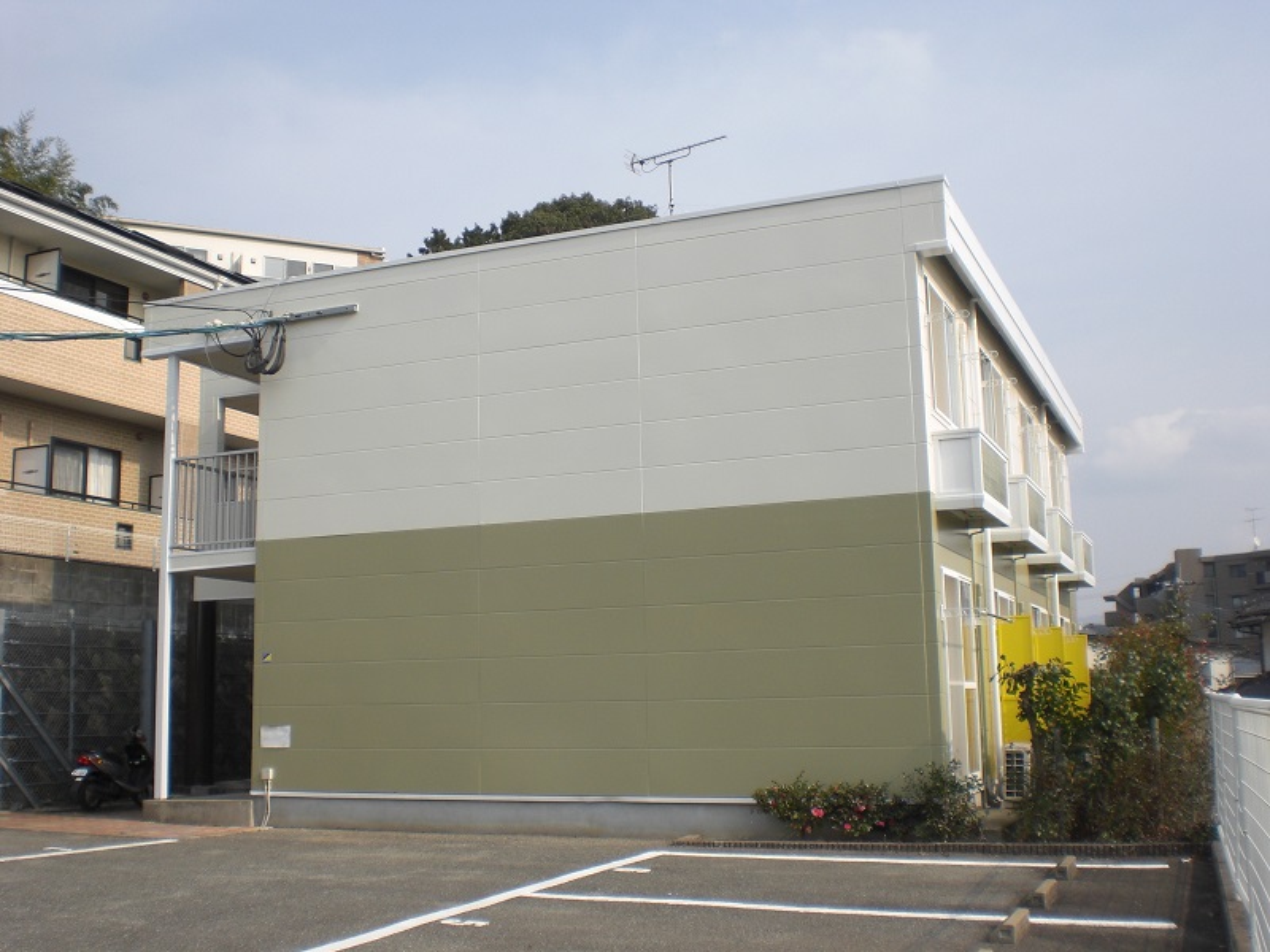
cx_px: 635
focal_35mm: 38
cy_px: 476
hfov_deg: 49.0
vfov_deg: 37.7
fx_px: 1394
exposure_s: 1/400
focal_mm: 6.3
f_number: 4.4
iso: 50
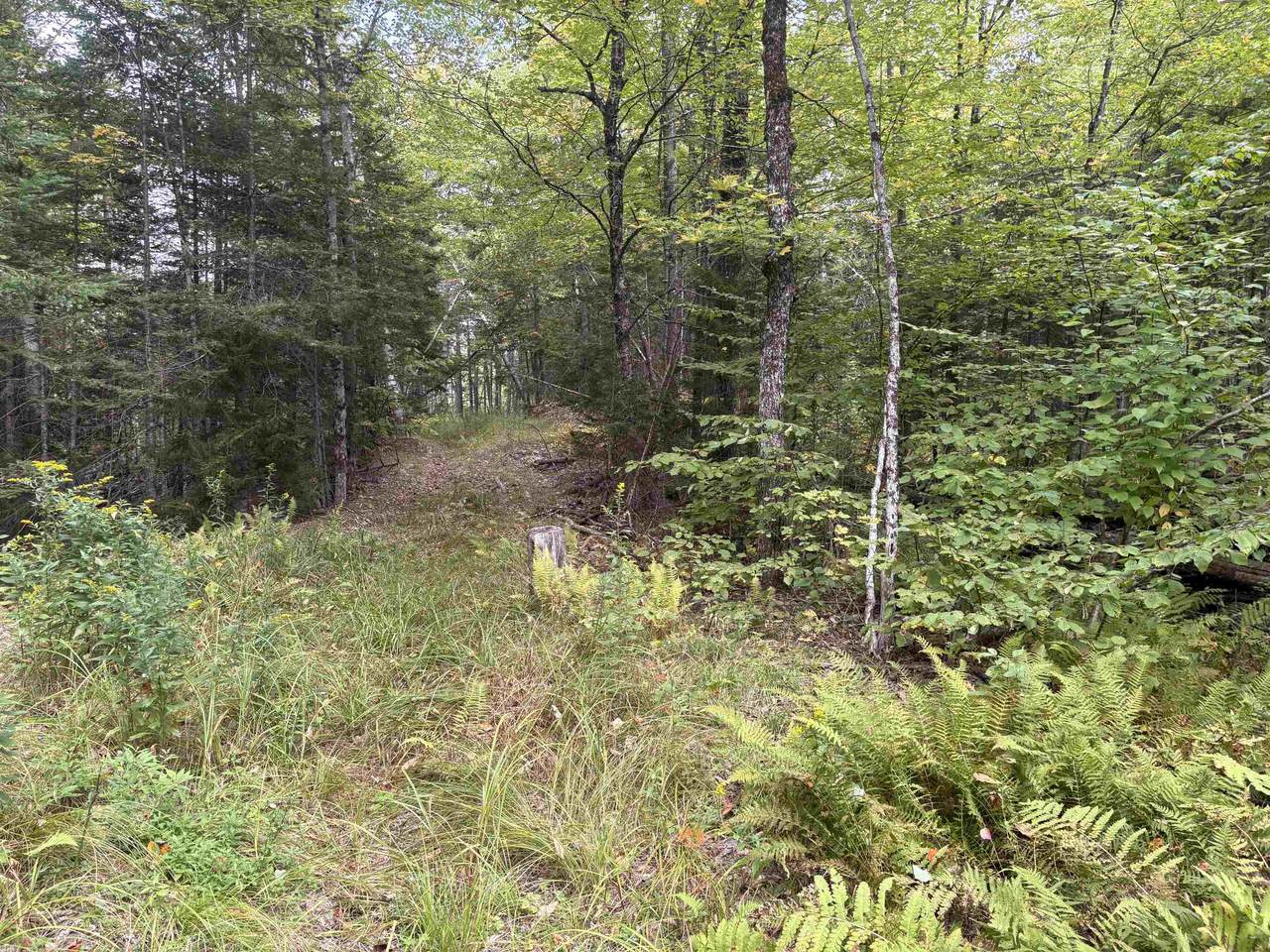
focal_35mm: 26
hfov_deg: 67.3
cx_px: 635
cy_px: 476
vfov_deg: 53.1
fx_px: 954
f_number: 1.6
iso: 40
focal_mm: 5.96
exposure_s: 1/122
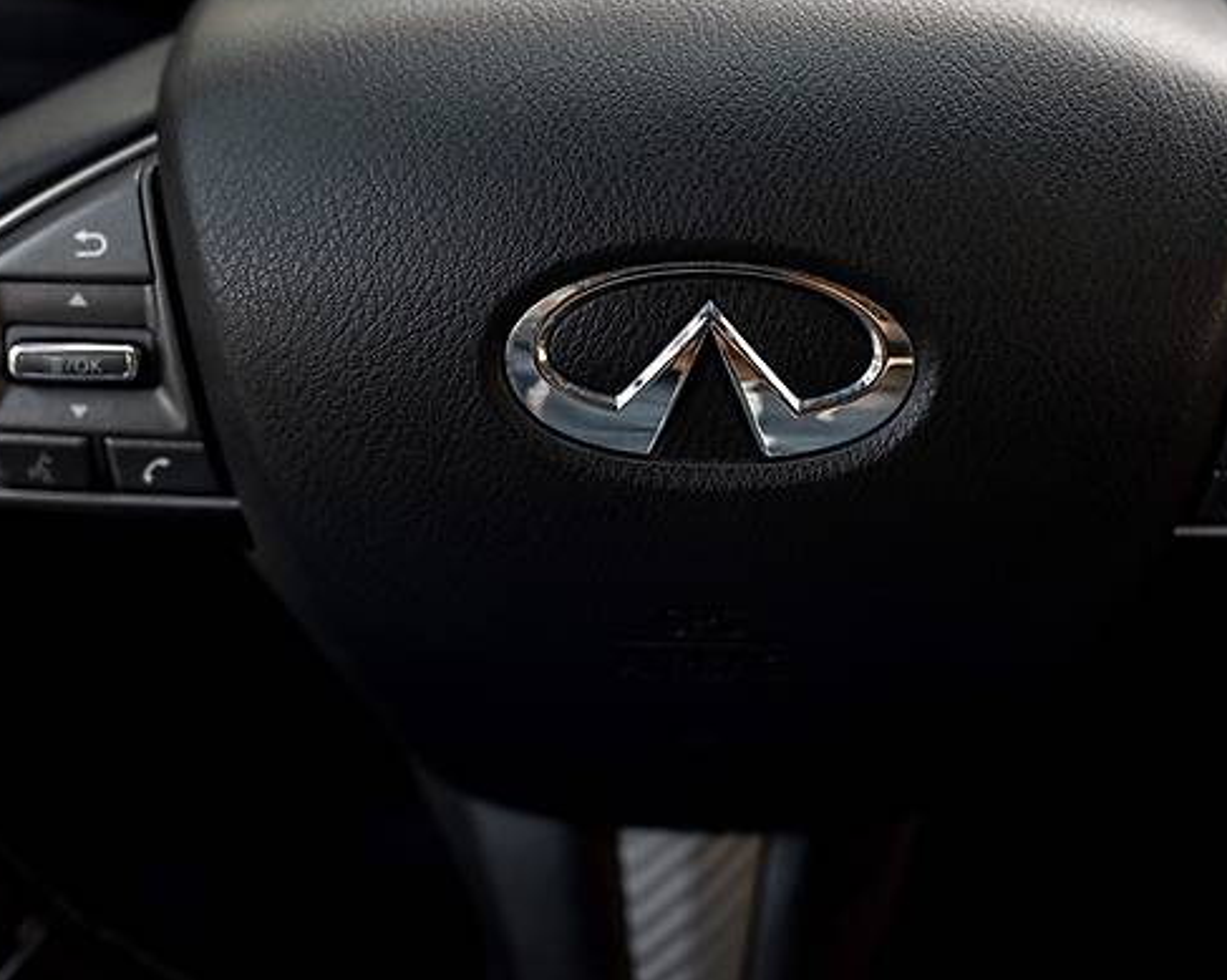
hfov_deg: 34.8
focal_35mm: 54
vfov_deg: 27.9
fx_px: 1960
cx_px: 607
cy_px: 326
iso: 1000
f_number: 2.8
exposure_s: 1/640
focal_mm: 35
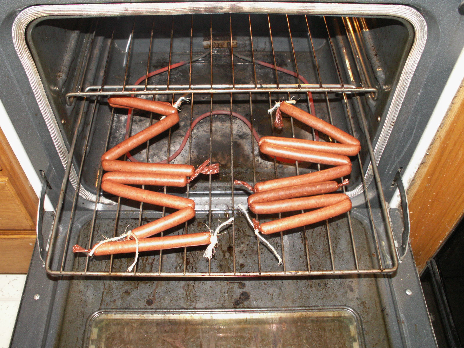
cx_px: 232
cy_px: 174
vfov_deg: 40.7
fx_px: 469
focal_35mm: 35
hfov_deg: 52.6
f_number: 2.8
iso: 160
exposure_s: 1/40
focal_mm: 5.86
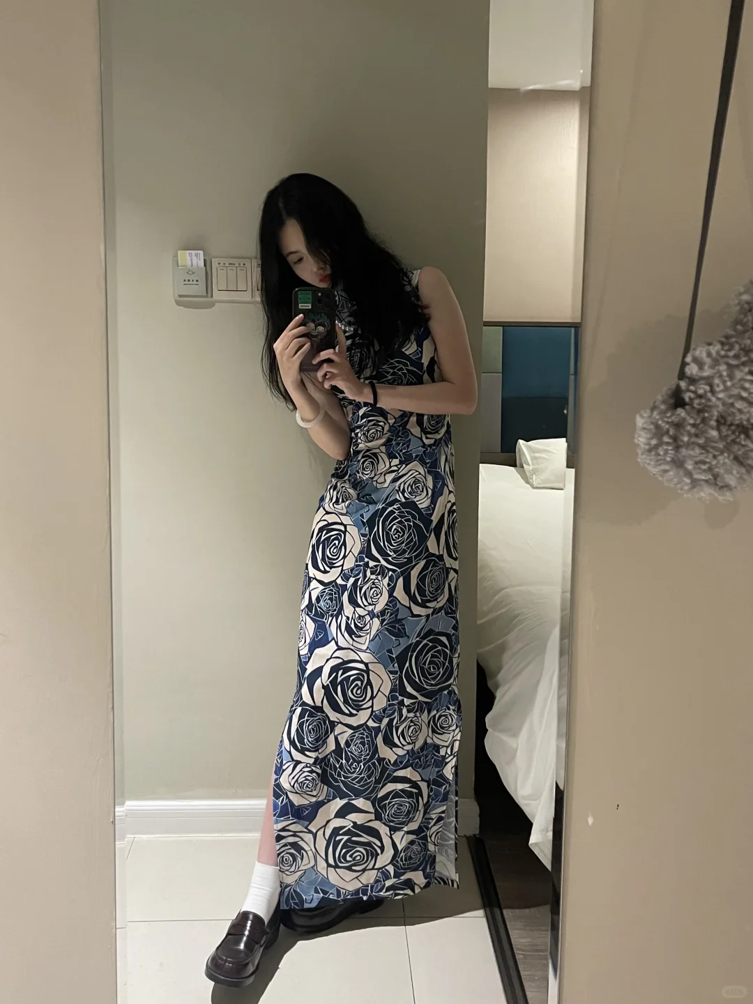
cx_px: 376
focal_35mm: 25
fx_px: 725
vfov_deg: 69.4
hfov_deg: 54.9
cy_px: 502
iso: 500
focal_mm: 5.1
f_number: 1.6
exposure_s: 1/44
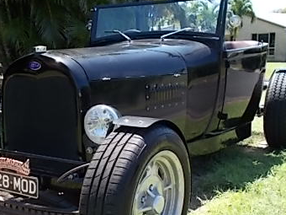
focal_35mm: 49
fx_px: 405
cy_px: 136
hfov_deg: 38.6
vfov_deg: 29.5
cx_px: 104
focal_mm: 4.6
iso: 80
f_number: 3.2
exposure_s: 1/250
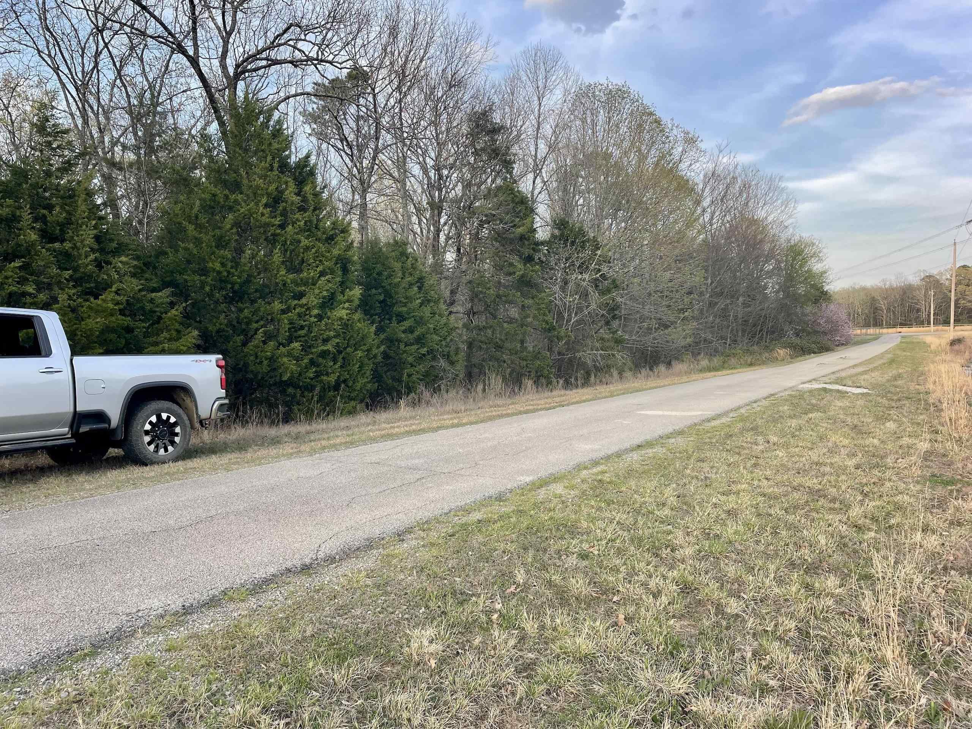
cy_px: 364
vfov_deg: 53.1
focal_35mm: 26
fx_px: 730
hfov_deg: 67.3
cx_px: 486
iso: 32
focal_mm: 4.2
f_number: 1.6
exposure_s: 1/622
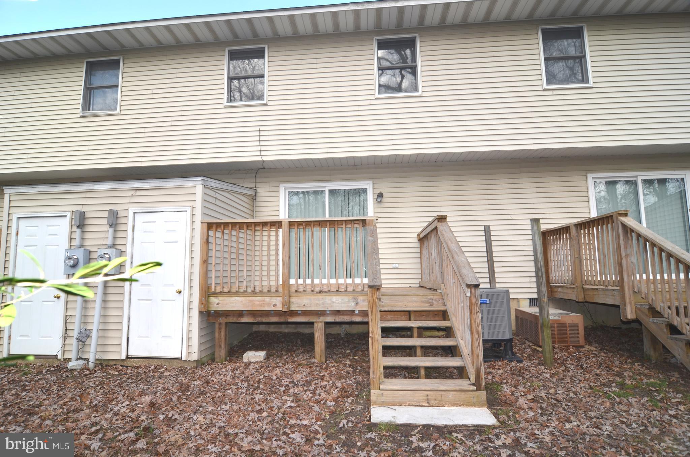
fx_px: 344
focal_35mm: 18
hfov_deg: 90.1
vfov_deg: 67.1
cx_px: 345
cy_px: 228
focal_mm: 12
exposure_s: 1/160
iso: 100
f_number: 6.3
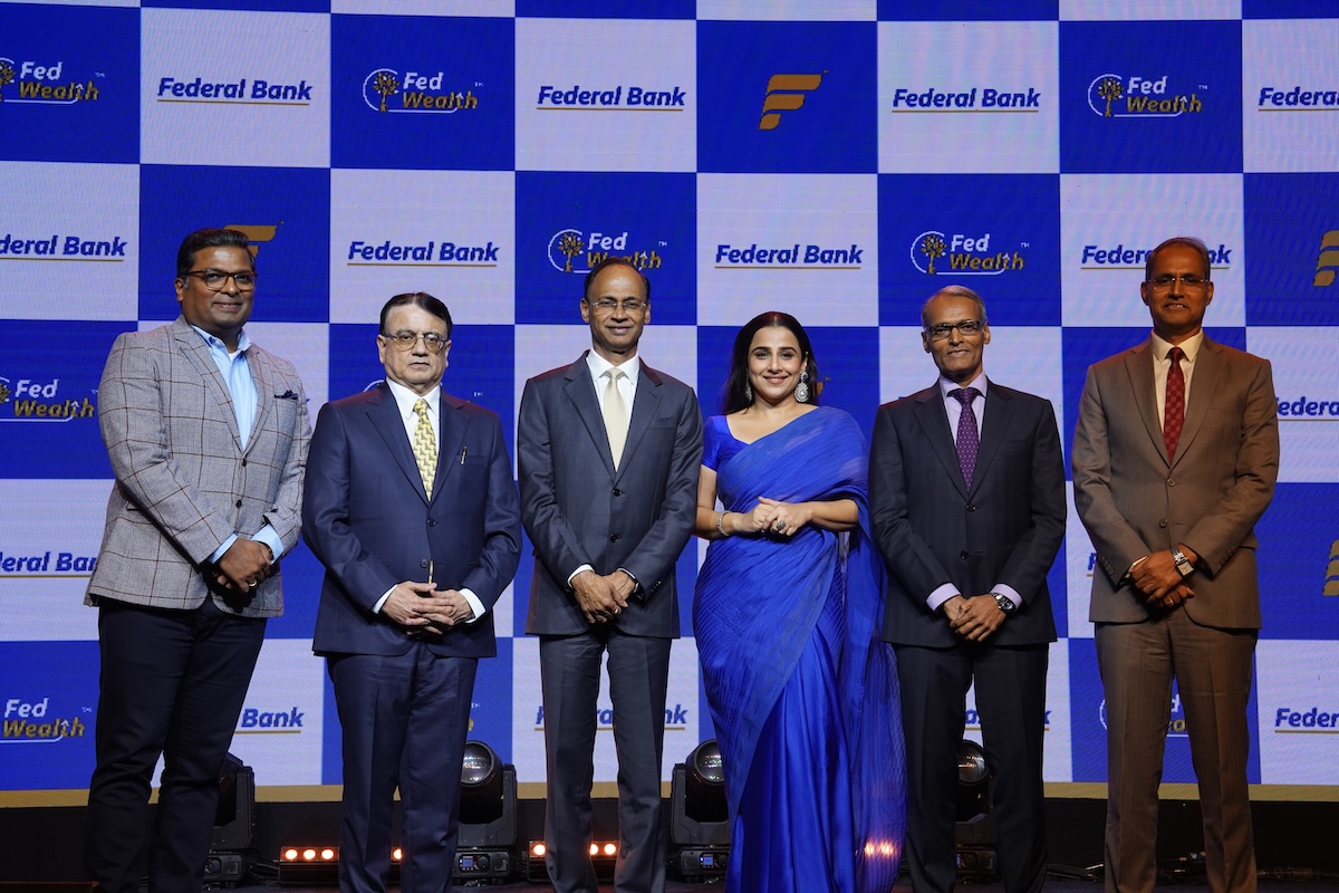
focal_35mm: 70
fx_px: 2603
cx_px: 670
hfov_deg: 28.8
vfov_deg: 19.5
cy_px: 446
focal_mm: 70
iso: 1000
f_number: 10
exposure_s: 1/250
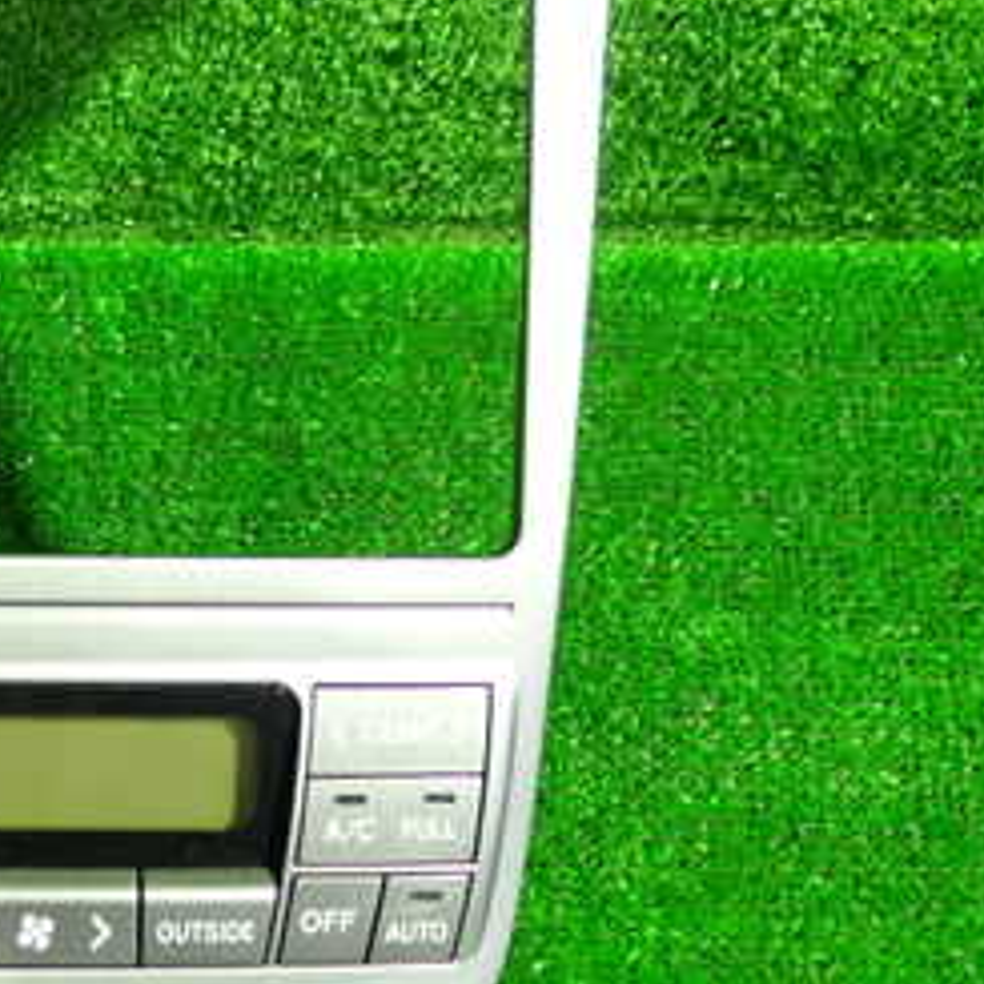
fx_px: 2090
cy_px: 454
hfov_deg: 24.8
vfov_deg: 26.5
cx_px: -80
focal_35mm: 65
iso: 400
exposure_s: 1/30
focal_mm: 5.4
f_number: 2.3
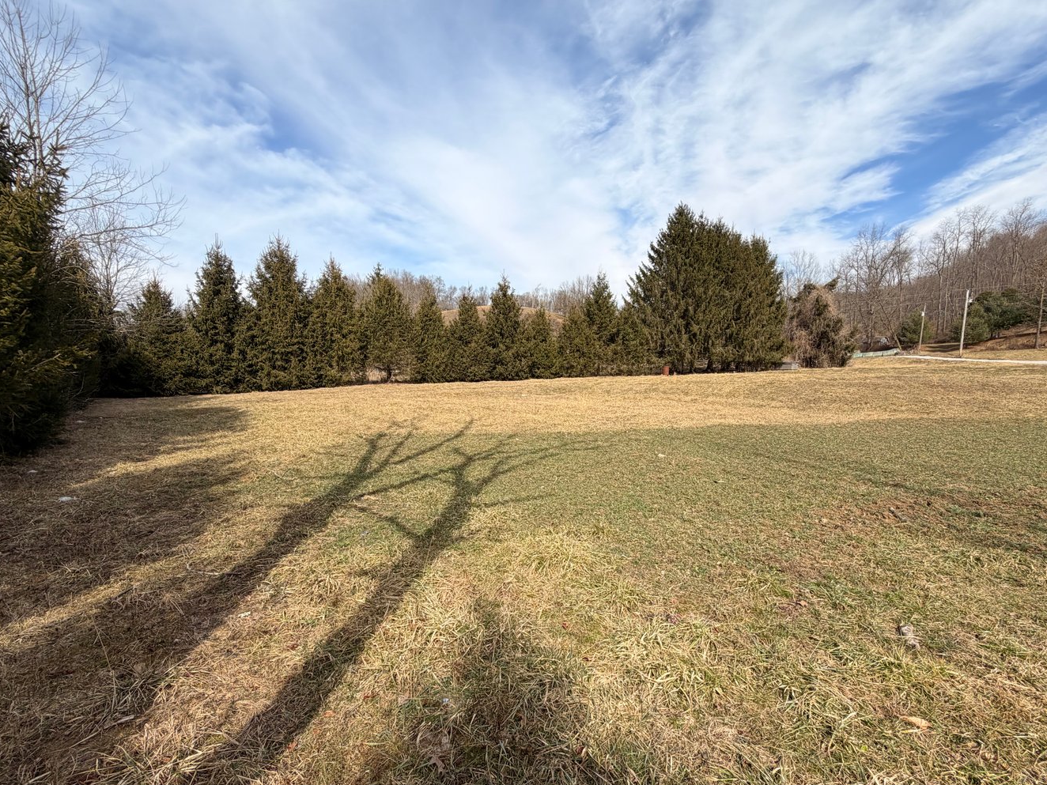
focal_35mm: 16
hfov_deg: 94.4
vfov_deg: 77.8
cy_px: 436
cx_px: 544
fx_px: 484
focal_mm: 2.22
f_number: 2.2
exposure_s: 1/770
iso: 25
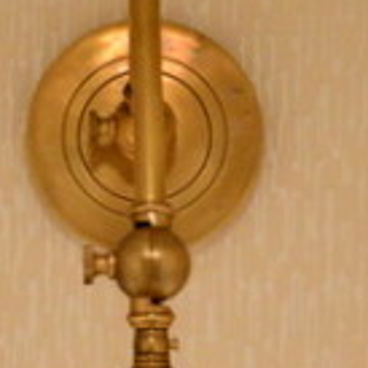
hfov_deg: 6.3
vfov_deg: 6.3
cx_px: 146
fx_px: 3356
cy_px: 199
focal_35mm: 279
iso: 2800
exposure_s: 1/80
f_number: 4.8
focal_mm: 50
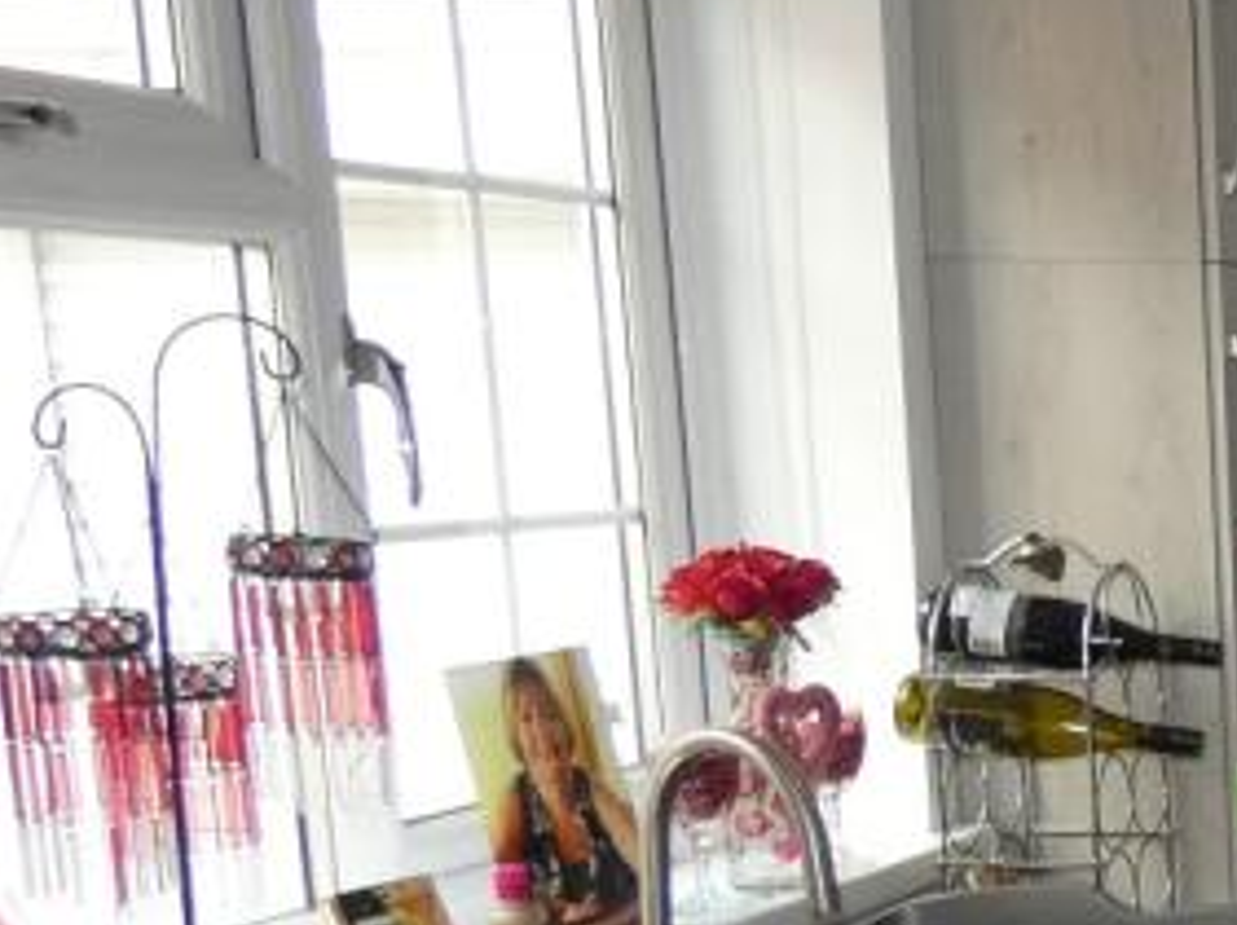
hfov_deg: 20.0
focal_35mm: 73
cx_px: 2179
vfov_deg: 19.7
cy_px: 863
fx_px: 2605
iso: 200
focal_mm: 3.6
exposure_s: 1/125
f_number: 2.8
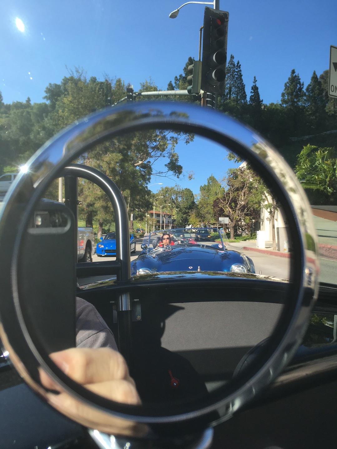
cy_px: 224
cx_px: 168
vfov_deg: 61.7
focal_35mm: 29
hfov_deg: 48.2
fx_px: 376
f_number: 2.2
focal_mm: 4.15
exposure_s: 1/1068
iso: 25
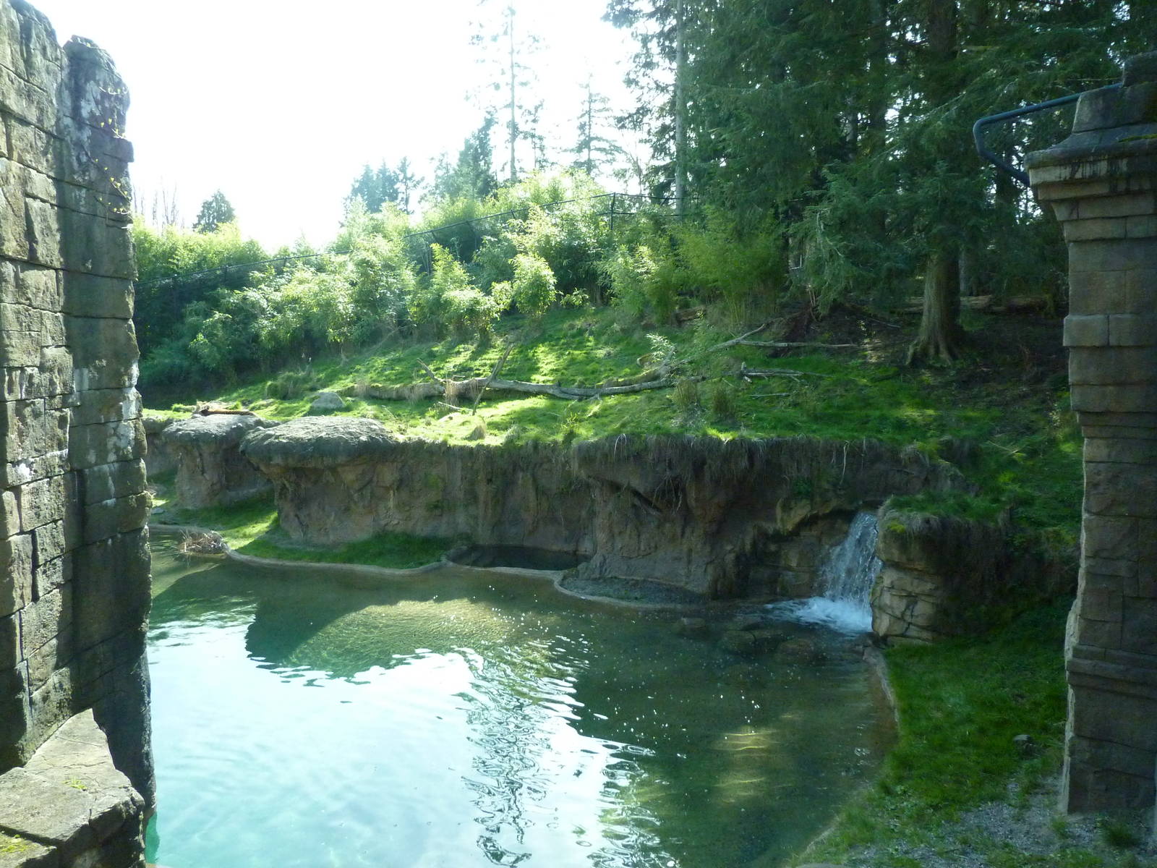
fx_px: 836
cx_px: 578
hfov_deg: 69.4
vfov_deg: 54.9
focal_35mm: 25
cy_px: 434
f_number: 3.3
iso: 400
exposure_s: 1/500
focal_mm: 4.1
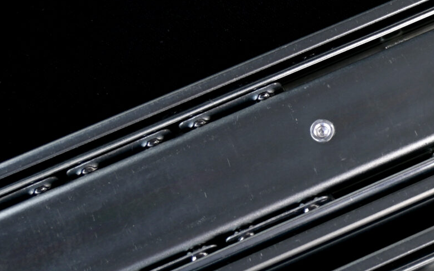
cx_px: 616
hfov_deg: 15.0
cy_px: 134
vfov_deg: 10.0
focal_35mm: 131
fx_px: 1549
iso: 100
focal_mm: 26
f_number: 4.5
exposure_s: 1/50
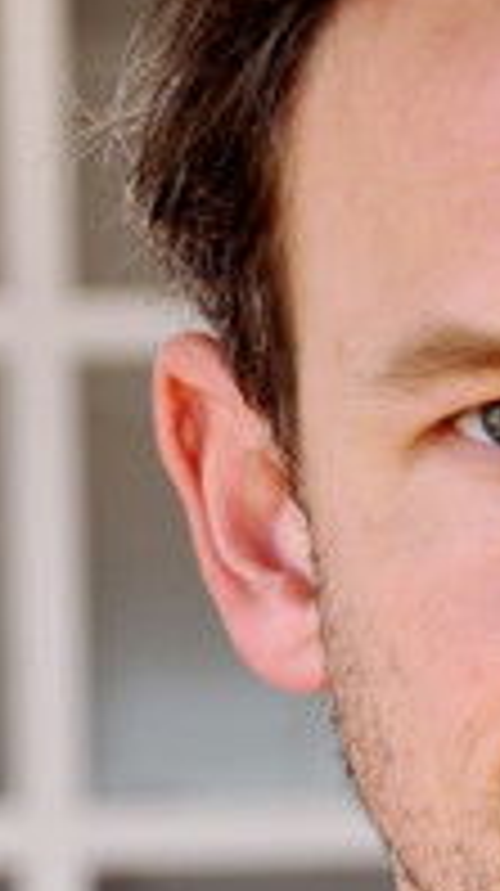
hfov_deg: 3.5
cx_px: 748
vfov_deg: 6.2
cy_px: 806
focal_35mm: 345
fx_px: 8152
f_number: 5
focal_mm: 58
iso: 200
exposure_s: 1/60
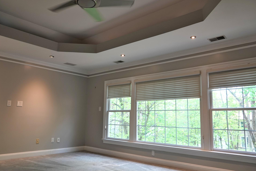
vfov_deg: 47.9
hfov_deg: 67.4
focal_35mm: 27
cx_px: 127
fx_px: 192
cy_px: 91
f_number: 2.5
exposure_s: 1/40
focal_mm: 9.14
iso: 100
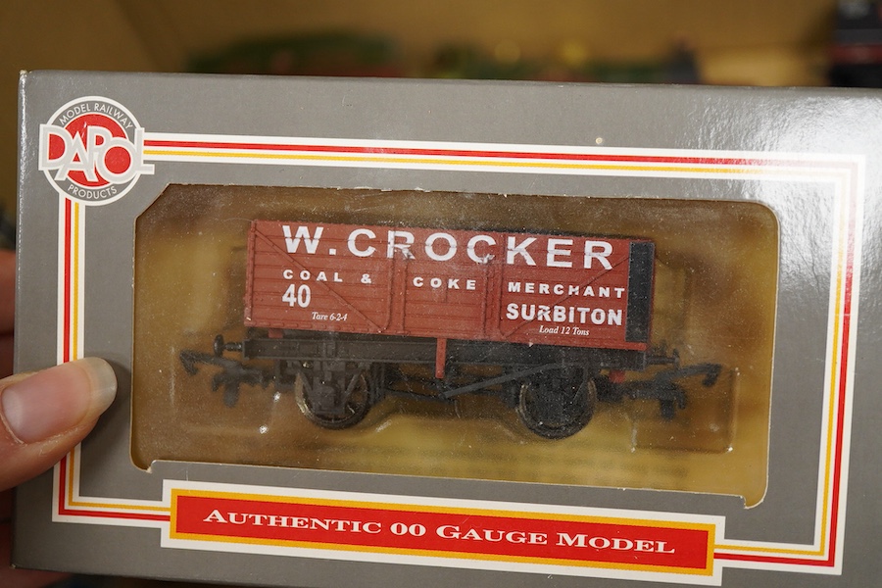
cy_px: 294
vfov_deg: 29.9
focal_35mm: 45
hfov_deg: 43.6
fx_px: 1102
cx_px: 441
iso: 1250
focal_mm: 30
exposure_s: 1/160
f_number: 3.5
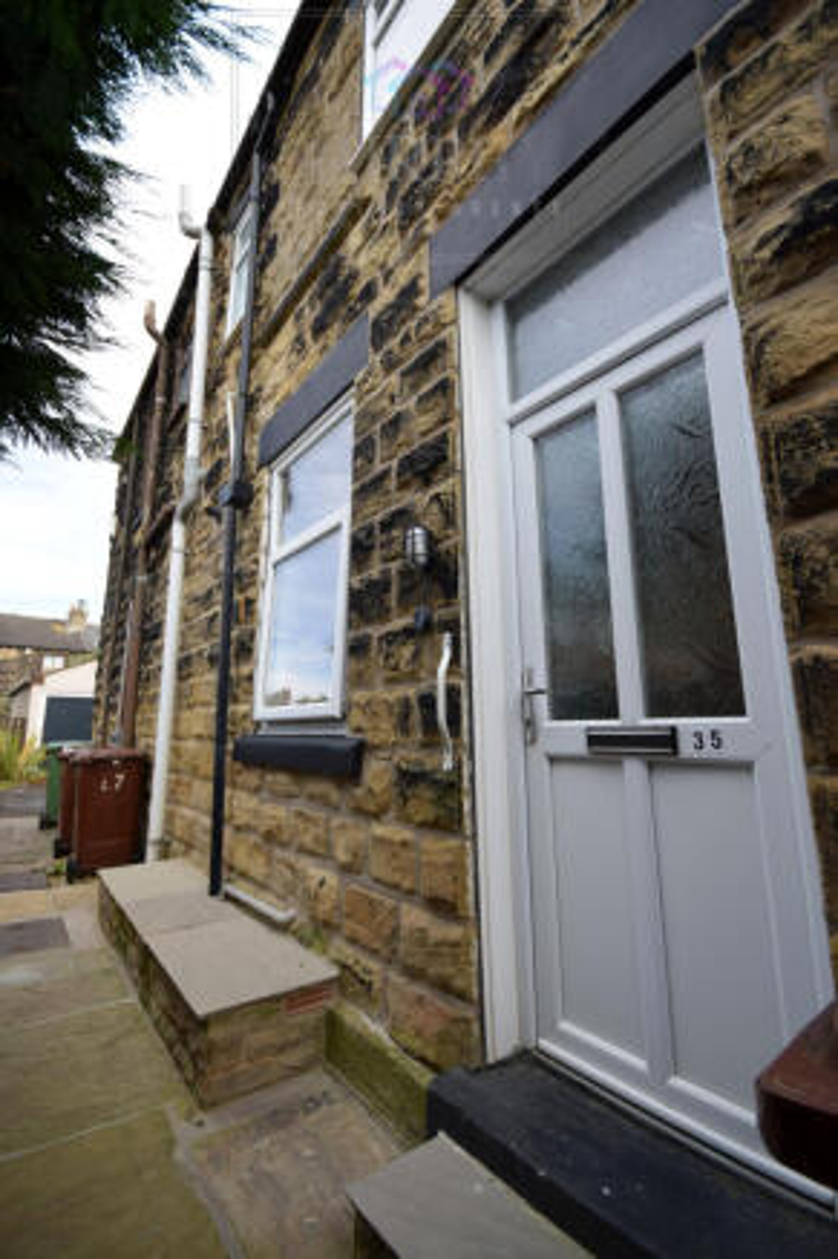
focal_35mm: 15
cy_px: 630
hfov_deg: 77.3
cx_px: 419
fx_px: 524
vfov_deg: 100.4
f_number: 8
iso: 280
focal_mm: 10
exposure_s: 1/250
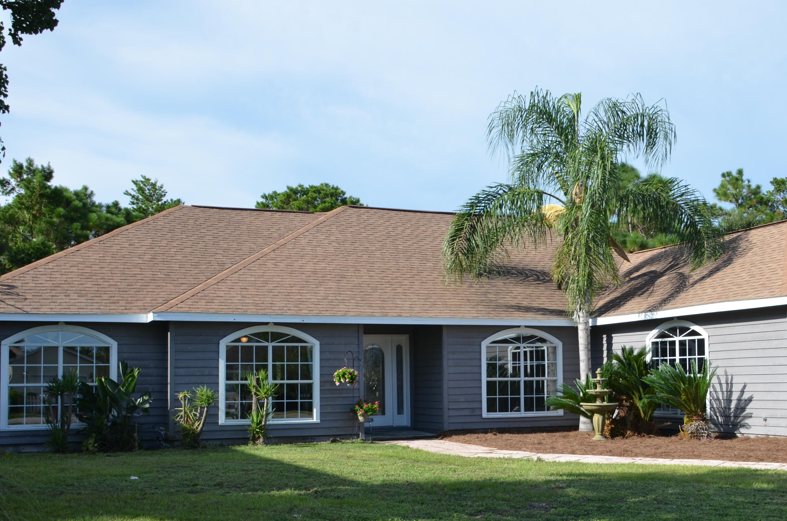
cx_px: 442
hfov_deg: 41.4
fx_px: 1039
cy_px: 321
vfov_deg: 28.1
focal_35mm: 48
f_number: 8
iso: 140
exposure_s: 1/250
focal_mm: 25
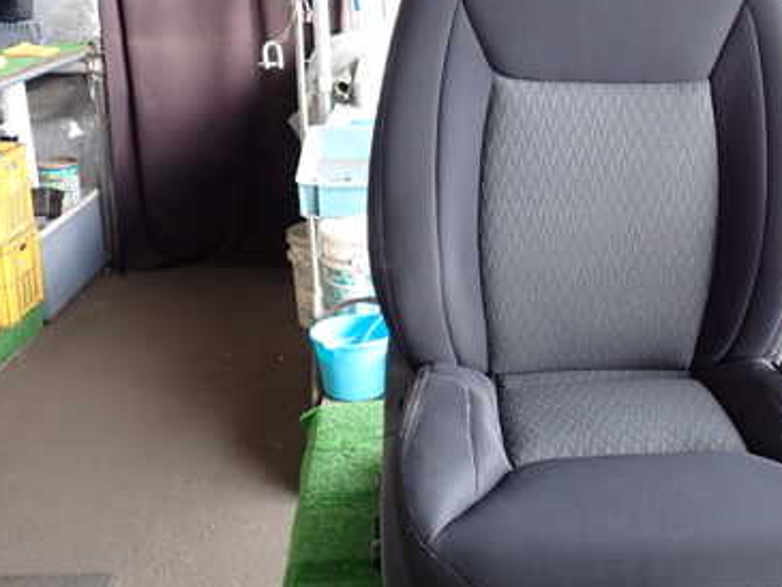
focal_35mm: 46
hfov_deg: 40.3
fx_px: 1040
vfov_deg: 31.5
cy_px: 287
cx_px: 566
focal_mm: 5.05
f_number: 2.2
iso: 200
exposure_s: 1/60
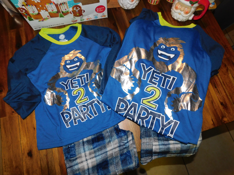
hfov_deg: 73.9
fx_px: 155
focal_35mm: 23
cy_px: 88
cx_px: 117
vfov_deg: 58.9
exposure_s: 1/30
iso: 200
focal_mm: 4
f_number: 3
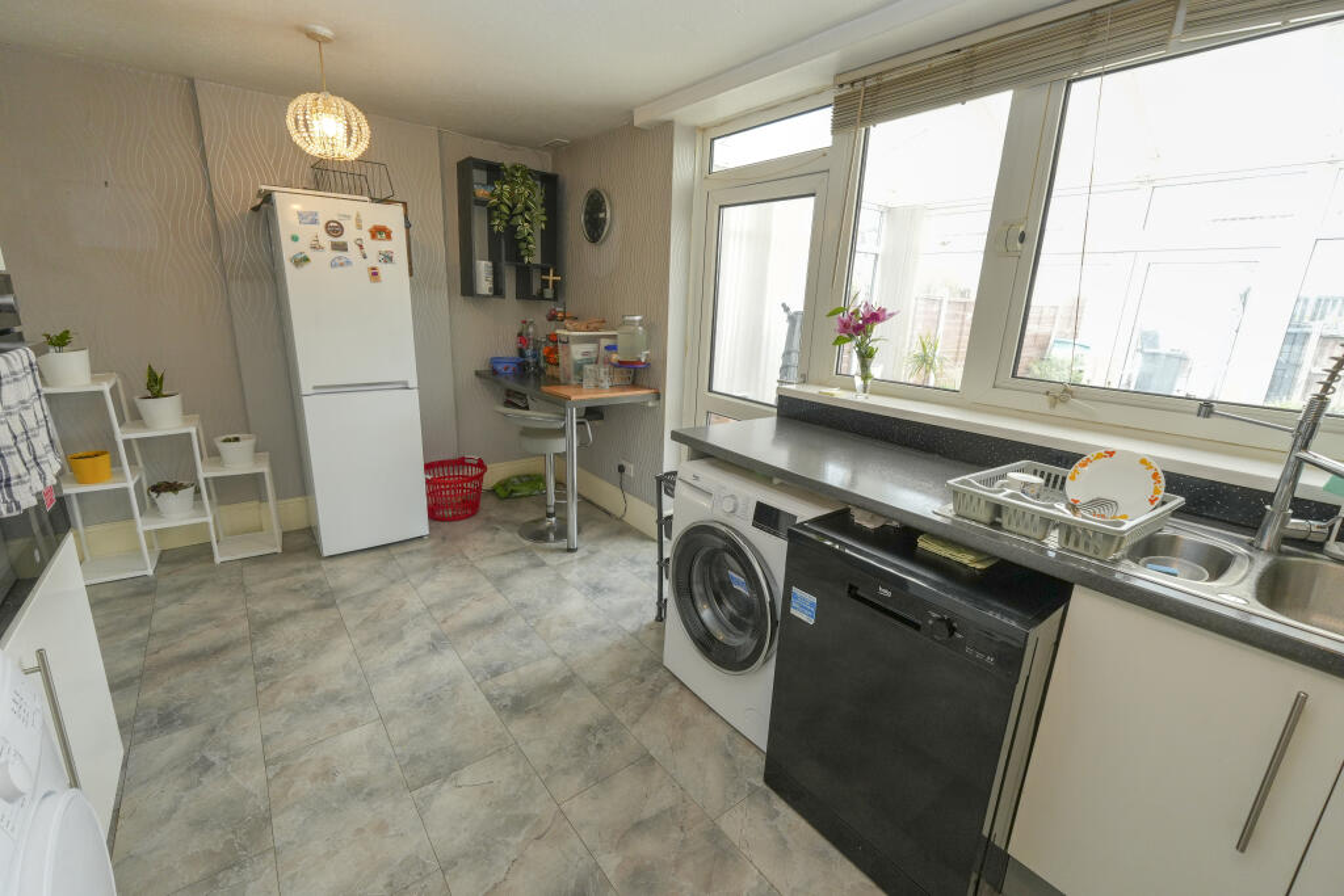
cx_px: 672
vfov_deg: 77.3
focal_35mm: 15
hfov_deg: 100.4
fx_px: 560
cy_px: 448
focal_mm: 10
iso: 400
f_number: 4
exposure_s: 1/60
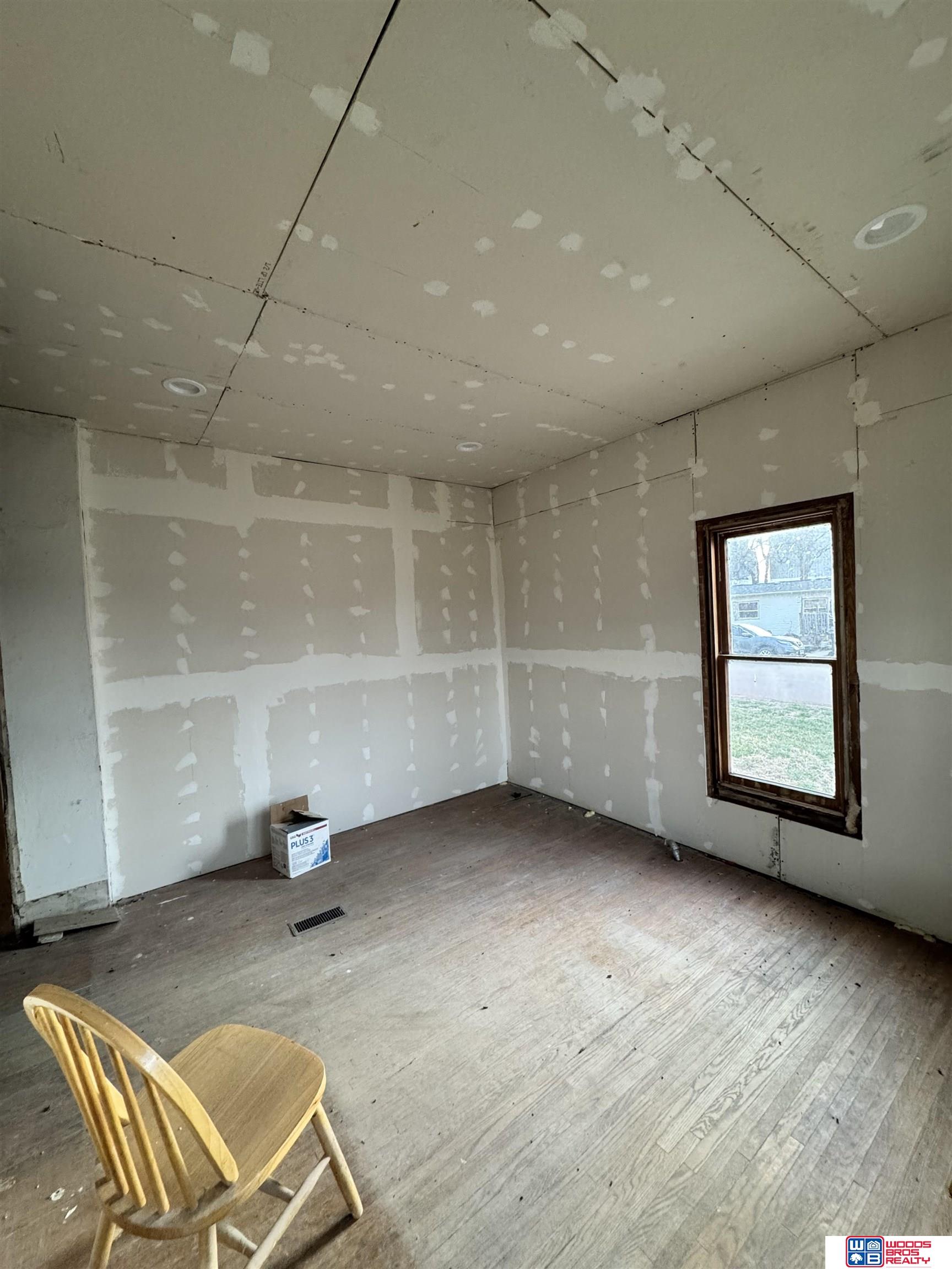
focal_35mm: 14
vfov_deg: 102.1
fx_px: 513
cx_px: 476
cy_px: 634
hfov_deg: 85.7
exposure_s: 1/60
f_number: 2.2
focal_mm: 2.22
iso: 400
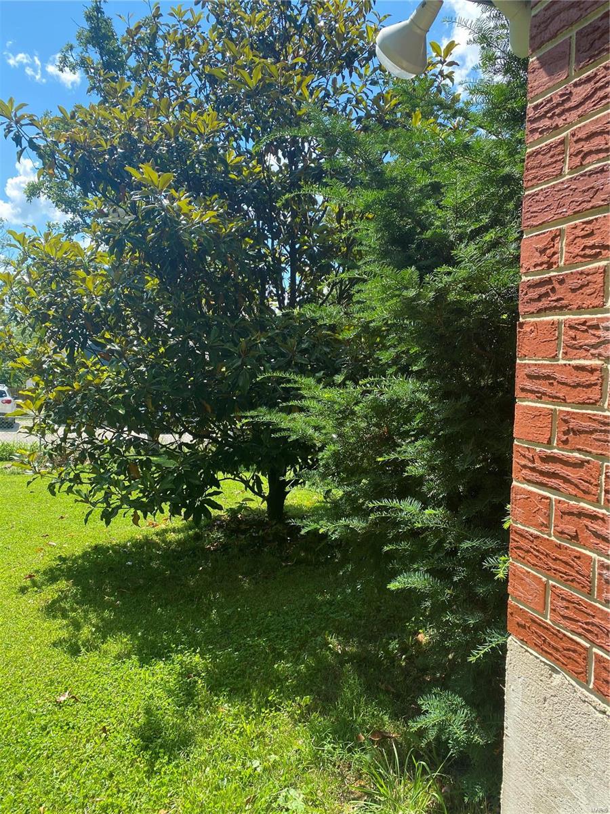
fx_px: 611
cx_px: 305
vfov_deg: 67.3
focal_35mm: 26
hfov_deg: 53.1
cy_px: 407
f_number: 1.8
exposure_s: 1/778
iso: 32
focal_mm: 4.25
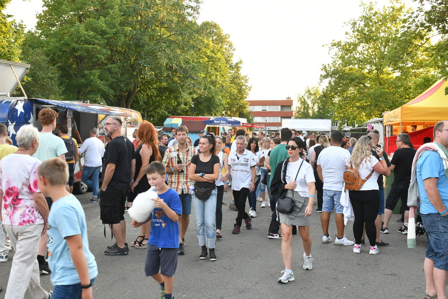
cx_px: 224
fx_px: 523
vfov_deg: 31.9
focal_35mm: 42
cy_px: 150
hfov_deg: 46.4
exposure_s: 1/125
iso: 800
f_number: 5.6
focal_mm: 28
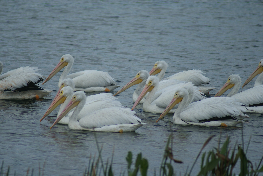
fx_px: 3290
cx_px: 132
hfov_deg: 4.6
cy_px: 88
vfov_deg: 3.1
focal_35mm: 450
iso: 100
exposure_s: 1/500
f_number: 5.6
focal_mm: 300
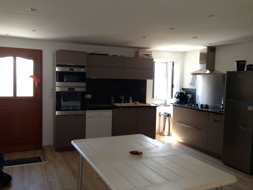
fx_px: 241
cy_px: 95
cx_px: 126
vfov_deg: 42.9
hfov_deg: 55.4
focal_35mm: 33
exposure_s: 1/40
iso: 64
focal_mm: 4.13
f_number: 2.4
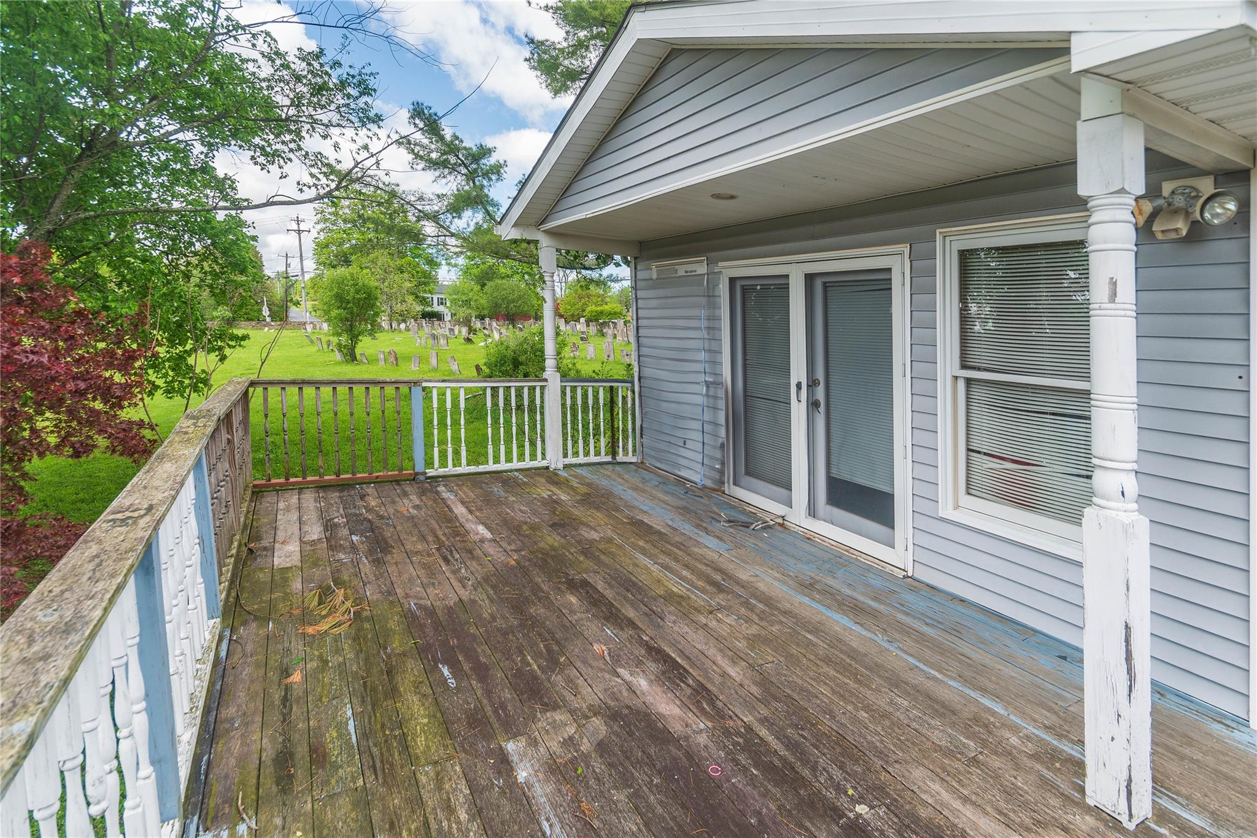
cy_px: 419
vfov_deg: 77.3
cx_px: 628
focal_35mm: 15
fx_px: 524
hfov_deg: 100.4
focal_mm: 10
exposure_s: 1/160
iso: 100
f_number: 6.3
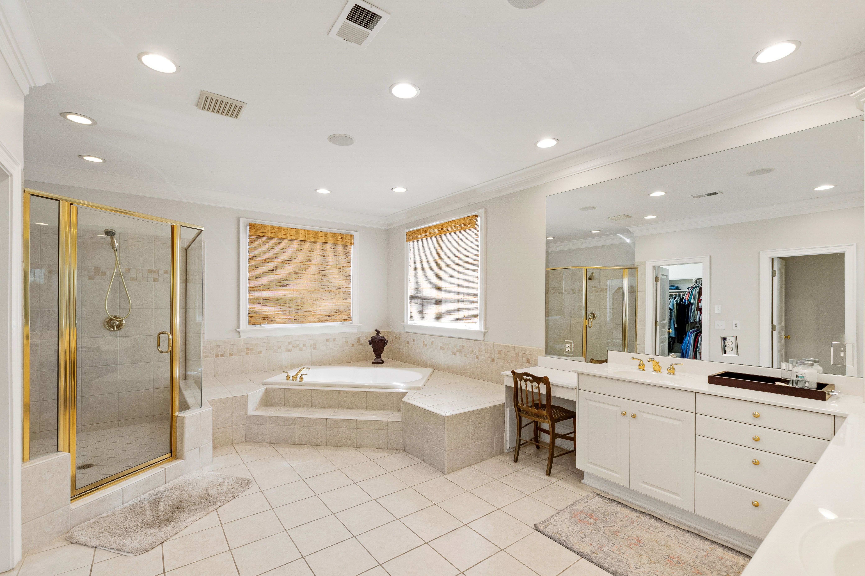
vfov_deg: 77.3
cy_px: 288
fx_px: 360
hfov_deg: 100.4
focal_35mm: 15
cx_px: 432
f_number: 8
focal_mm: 10
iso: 100
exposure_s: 1/3
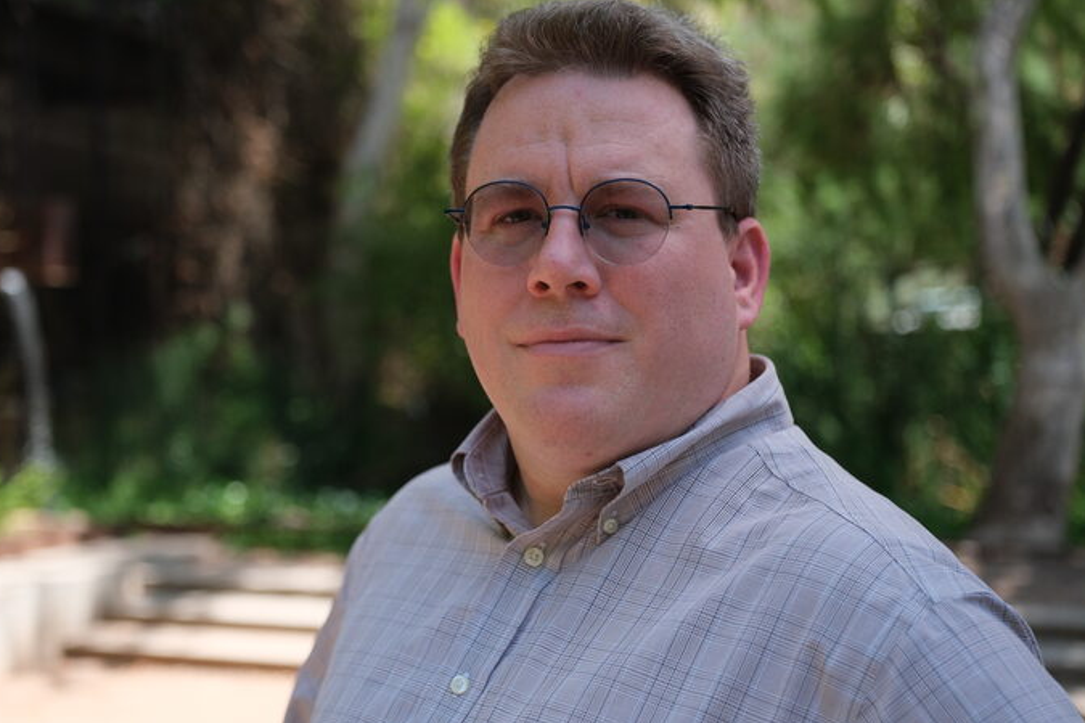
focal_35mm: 56
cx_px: 416
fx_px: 1688
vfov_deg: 24.2
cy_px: 389
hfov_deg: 35.5
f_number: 1.8
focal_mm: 28.1
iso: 250
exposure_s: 1/2200
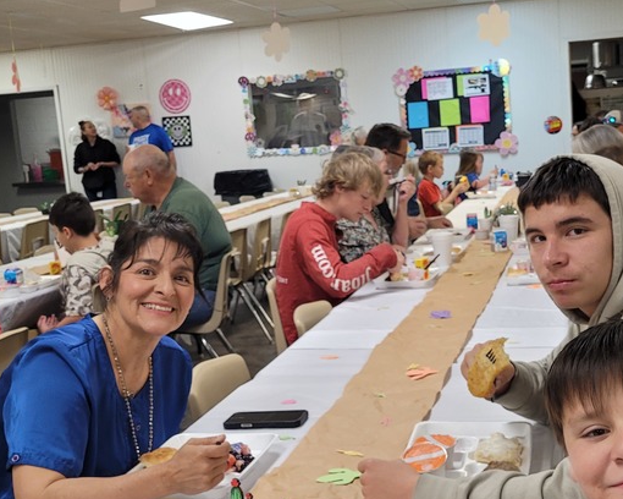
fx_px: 940
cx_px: 377
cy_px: 291
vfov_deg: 29.6
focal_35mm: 51
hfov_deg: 36.5
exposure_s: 1/120
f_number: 1.8
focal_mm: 5.4
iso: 160
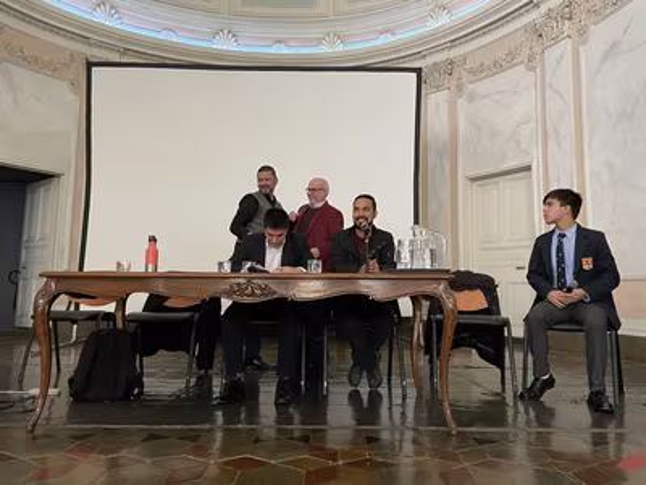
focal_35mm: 26
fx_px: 485
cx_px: 323
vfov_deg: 53.1
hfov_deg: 67.3
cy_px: 242
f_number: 1.6
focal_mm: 4.2
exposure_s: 1/50
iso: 320
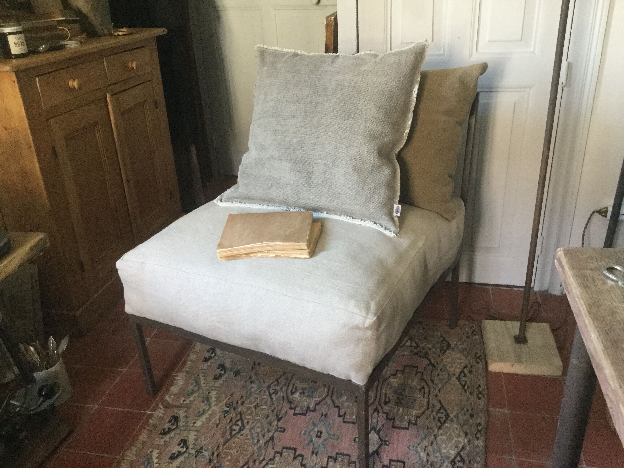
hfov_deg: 58.4
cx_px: 312
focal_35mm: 31
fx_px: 559
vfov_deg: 45.4
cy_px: 234
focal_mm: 3.3
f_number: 2.4
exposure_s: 1/33
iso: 250
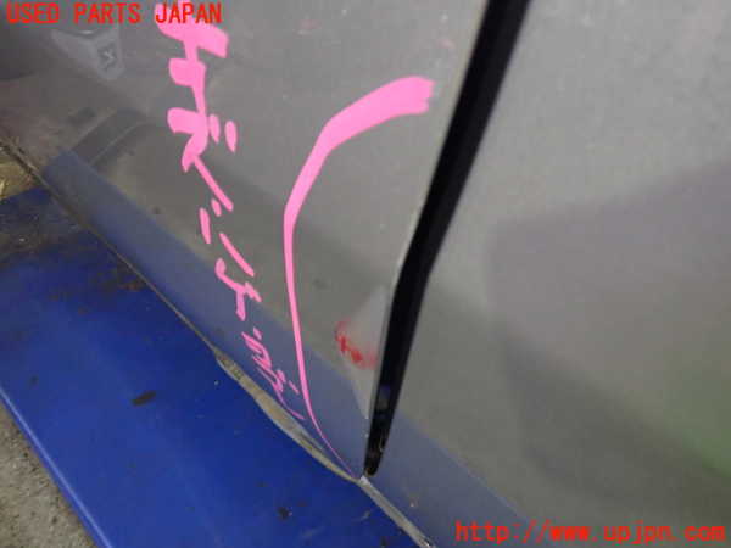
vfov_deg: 46.8
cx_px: 366
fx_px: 634
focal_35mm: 30
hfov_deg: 60.0
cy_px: 274
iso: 800
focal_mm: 5.4
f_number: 2.3
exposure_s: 1/25
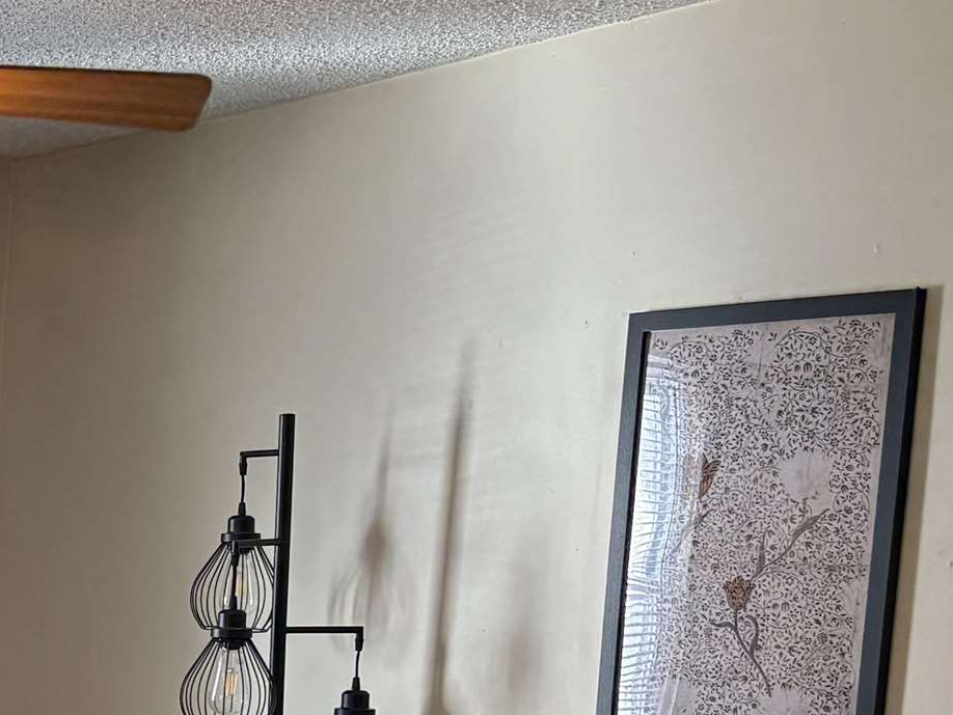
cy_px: 848
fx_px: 2396
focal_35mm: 87
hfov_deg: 19.5
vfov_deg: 16.3
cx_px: -499
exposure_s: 1/120
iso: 200
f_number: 1.6
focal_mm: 5.96
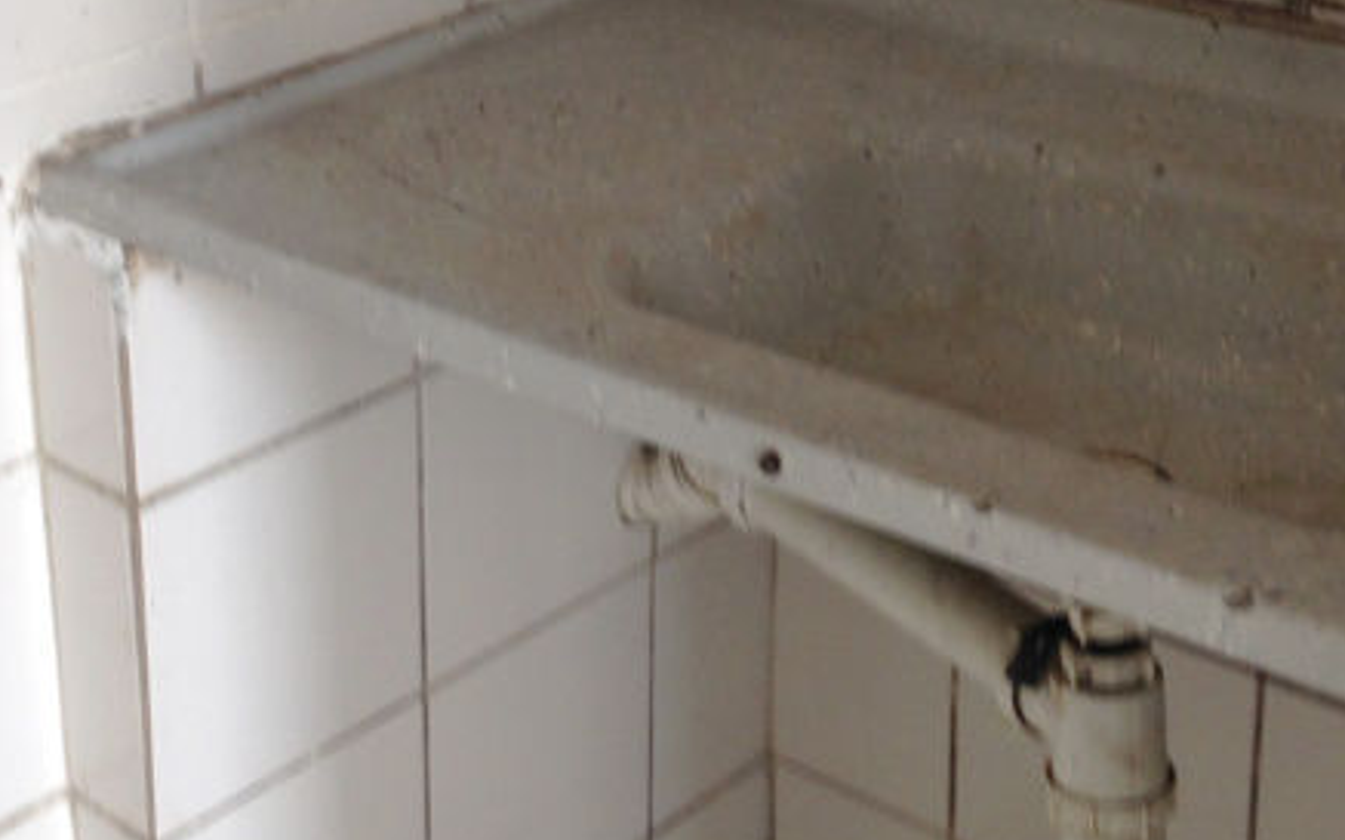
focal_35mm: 82
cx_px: 434
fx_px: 3005
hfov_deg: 25.1
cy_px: 114
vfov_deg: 15.8
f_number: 2.4
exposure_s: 1/24
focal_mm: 4.12
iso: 50
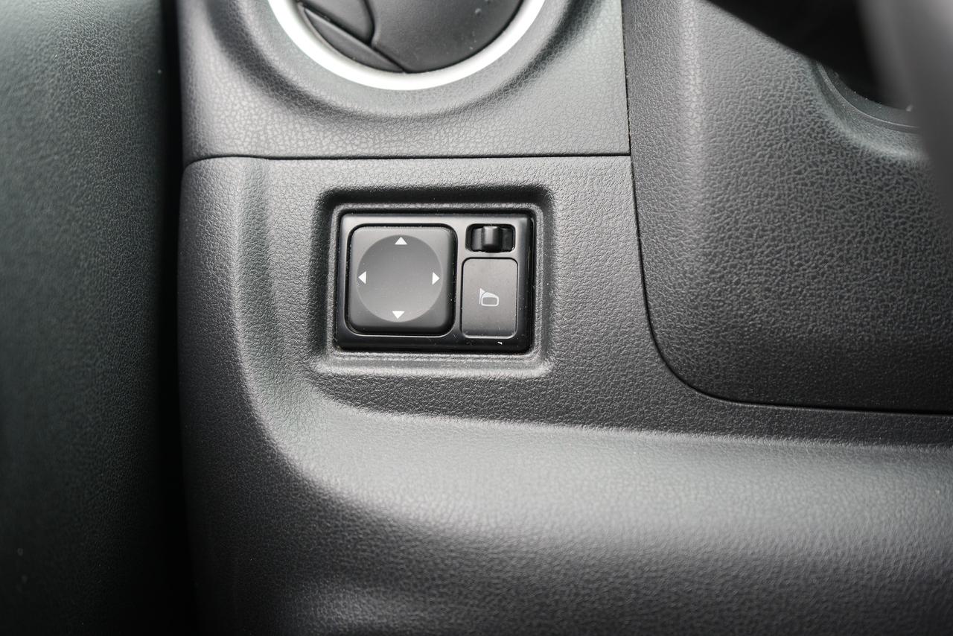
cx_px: 476
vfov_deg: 28.7
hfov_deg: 41.9
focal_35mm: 47
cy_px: 318
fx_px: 1244
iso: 200
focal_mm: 47
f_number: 4.5
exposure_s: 1/60
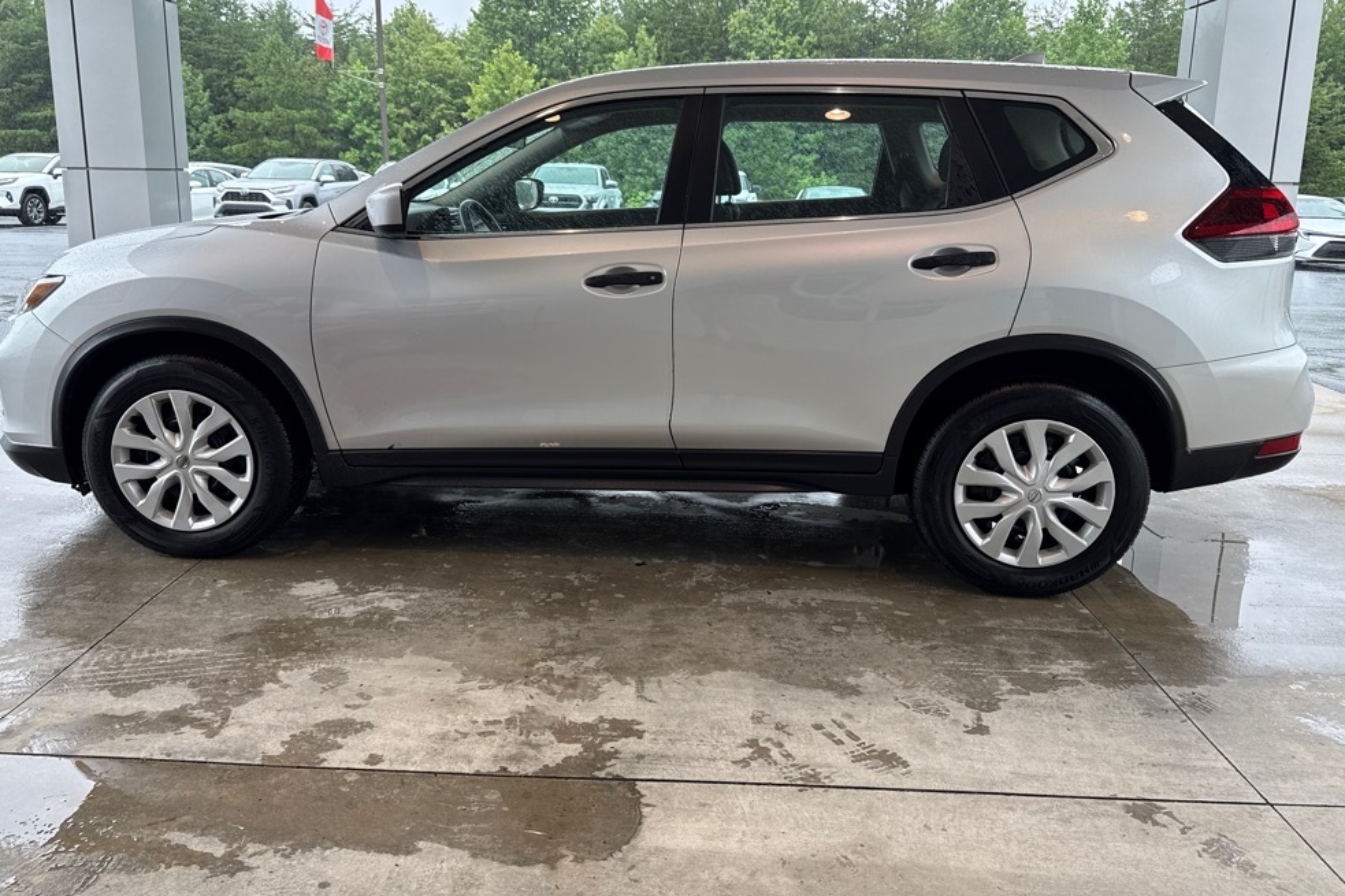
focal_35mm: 26
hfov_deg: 69.4
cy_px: 372
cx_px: 651
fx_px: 971
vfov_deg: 49.3
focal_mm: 6.76
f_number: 1.78
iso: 100
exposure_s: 1/249
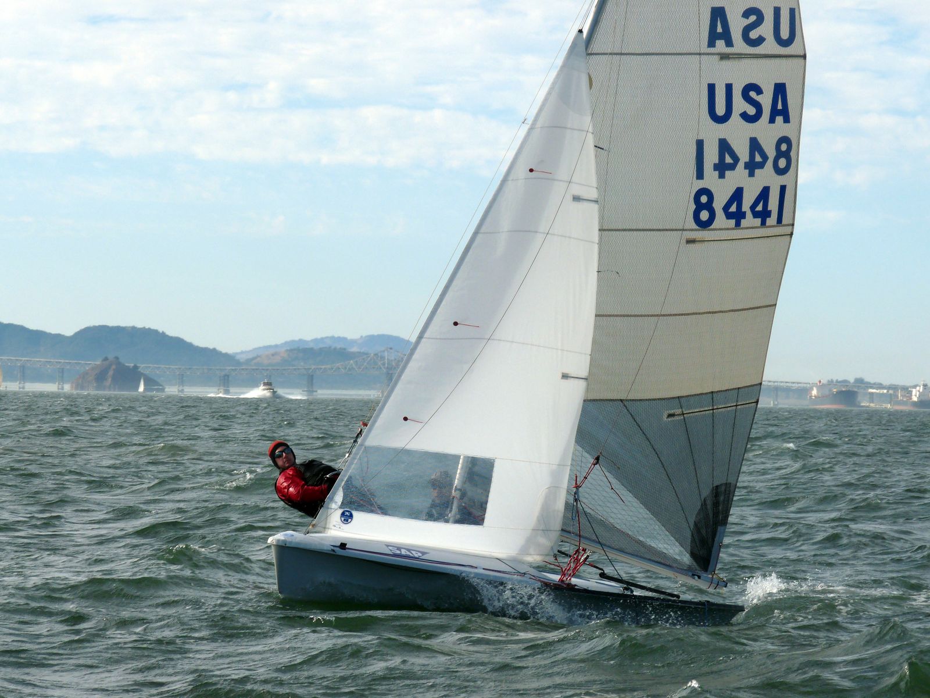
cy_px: 349
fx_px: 5400
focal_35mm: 201
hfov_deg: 9.8
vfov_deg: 7.4
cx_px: 465
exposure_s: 1/1000
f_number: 5.6
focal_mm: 35.6
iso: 100
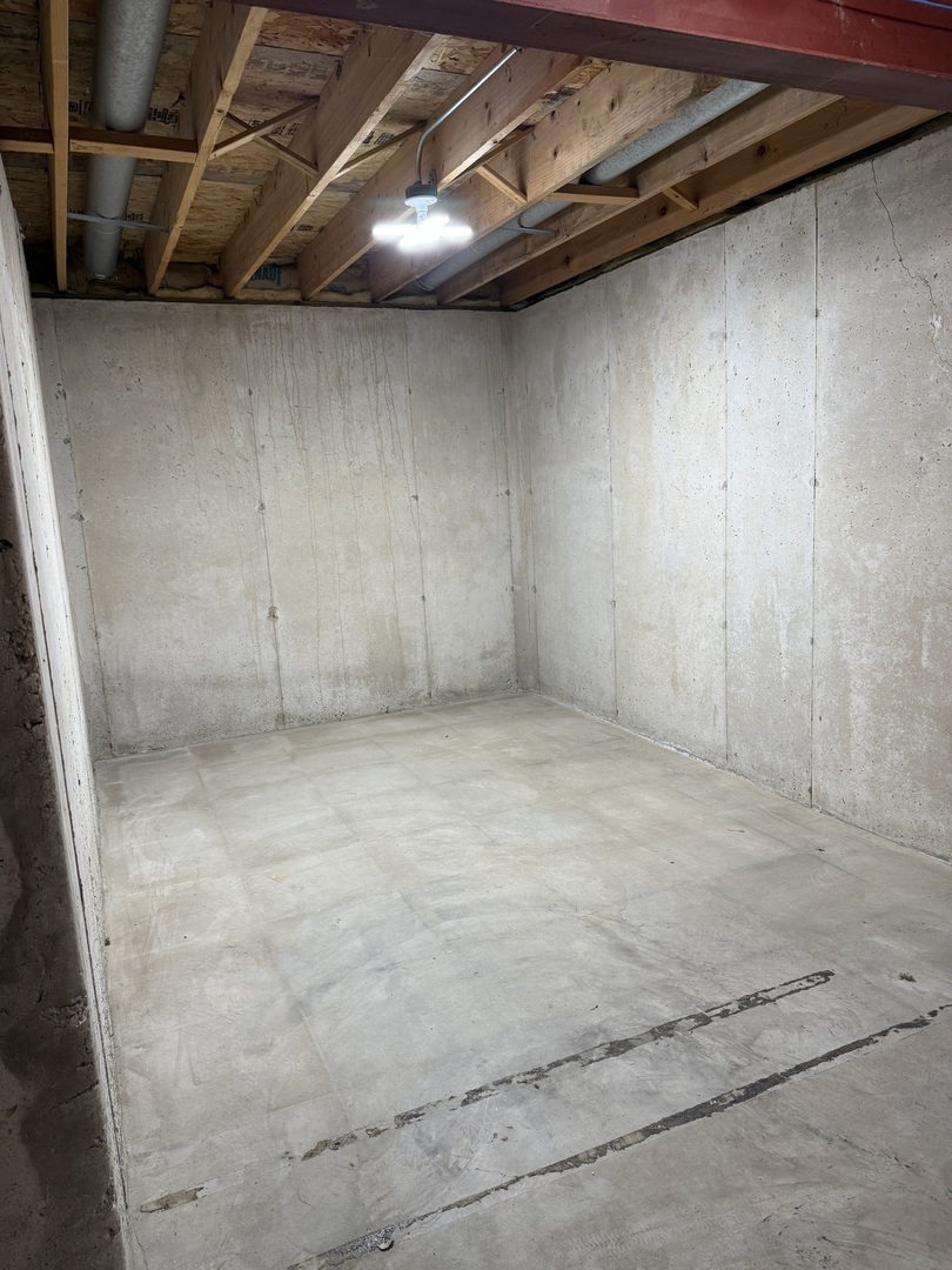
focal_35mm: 24
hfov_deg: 56.8
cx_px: 476
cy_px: 635
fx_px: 880
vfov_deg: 71.6
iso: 125
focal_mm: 6.76
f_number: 1.78
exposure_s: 1/60
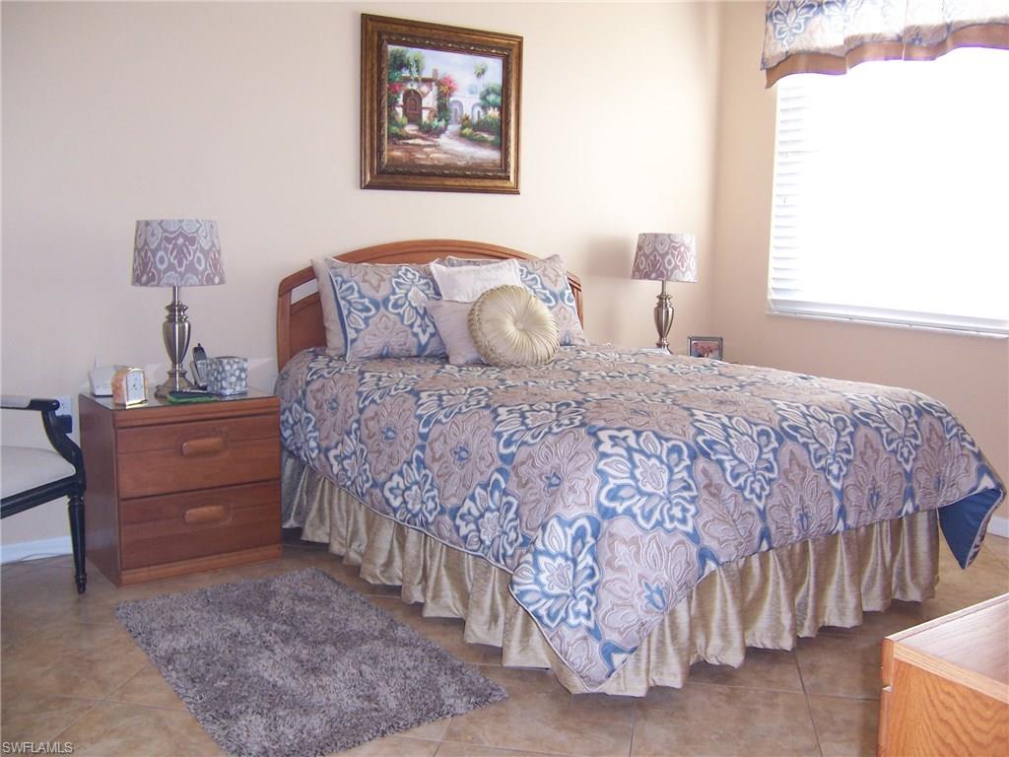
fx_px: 962
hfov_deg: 55.4
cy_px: 378
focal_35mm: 33
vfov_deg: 42.9
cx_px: 504
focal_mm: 5.5
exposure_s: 1/60
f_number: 2.8
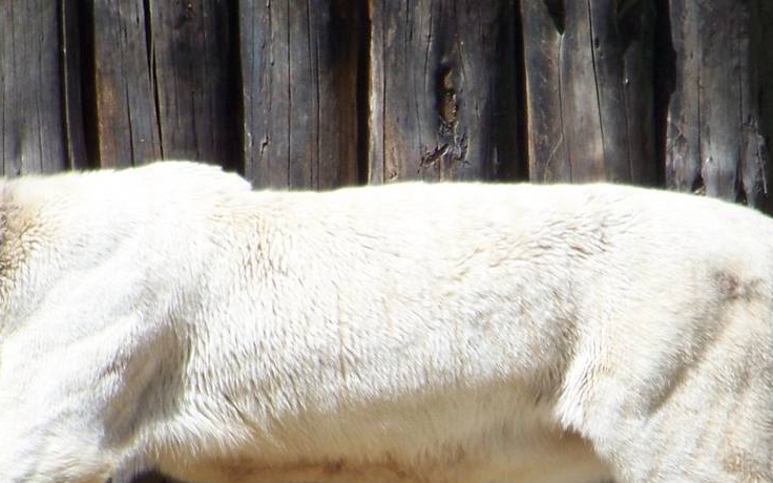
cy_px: 428
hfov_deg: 2.1
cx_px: 381
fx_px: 20961
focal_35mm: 995
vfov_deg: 1.3
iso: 64
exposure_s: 1/320
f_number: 4.8
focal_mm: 70.2
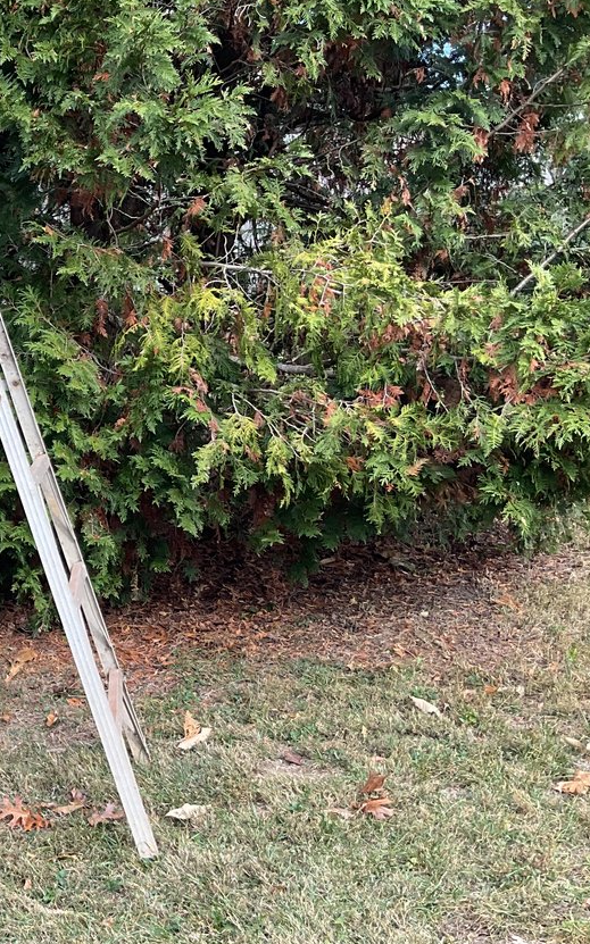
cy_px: 398
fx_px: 1441
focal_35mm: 56
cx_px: -142
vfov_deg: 36.2
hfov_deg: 21.3
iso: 16
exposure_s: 1/191
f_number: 1.8
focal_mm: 3
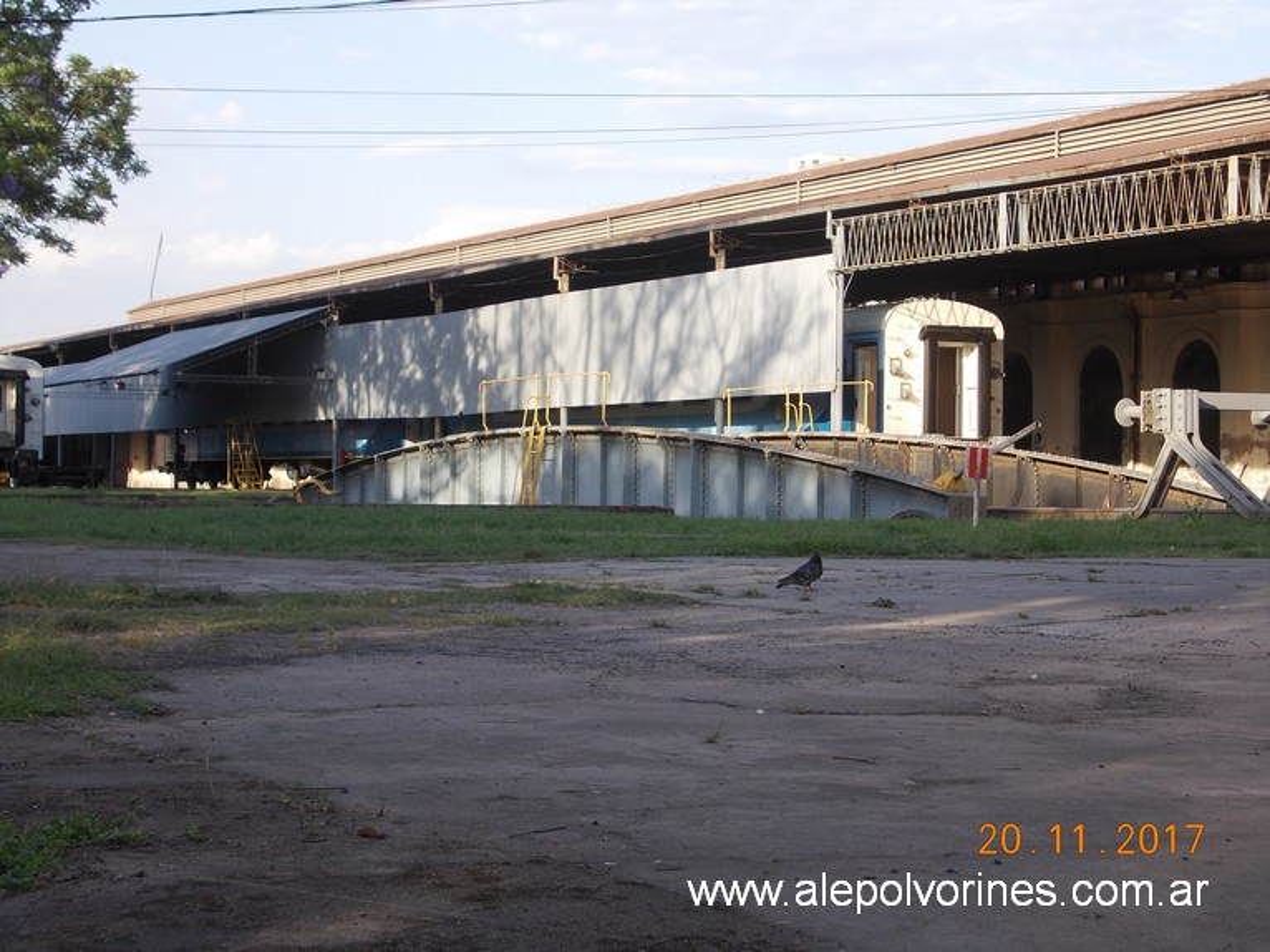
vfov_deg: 20.7
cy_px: 476
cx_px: 635
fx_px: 2604
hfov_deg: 27.4
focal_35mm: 71
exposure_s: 1/200
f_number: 4.3
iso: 80
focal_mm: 10
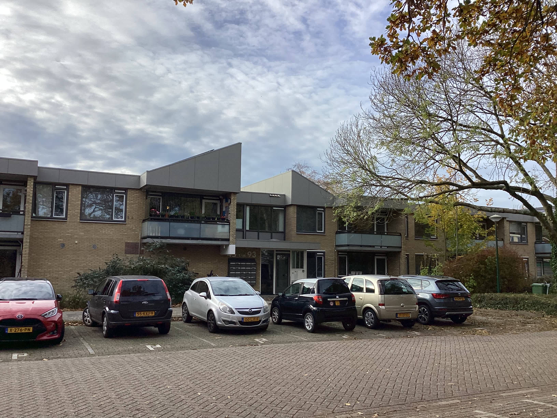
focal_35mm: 31
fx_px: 499
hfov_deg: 58.4
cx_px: 278
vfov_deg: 45.4
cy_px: 209
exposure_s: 1/994
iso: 25
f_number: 2.4
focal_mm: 3.3
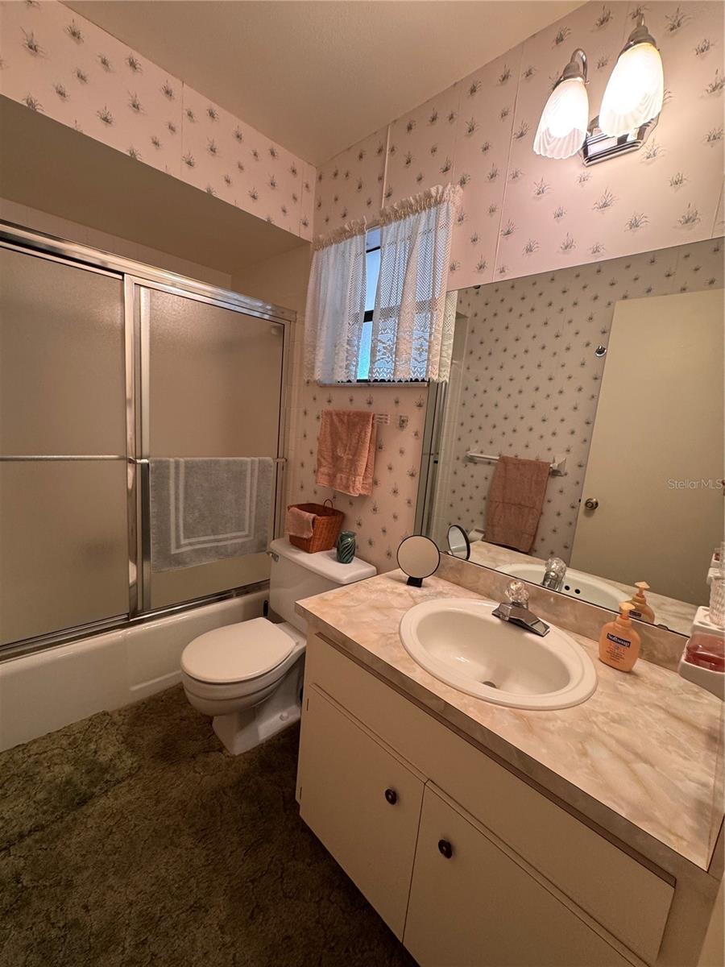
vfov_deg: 102.1
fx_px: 391
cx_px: 362
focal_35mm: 14
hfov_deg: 85.7
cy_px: 484
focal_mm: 2.22
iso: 200
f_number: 2.2
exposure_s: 1/60
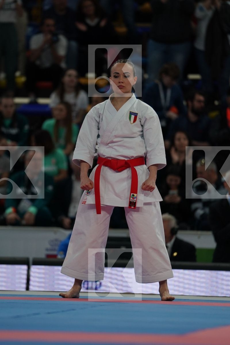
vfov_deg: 7.3
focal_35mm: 283
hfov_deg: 4.9
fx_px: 2712
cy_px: 172
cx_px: 115
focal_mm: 189
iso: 1000
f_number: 2.8
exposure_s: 1/1000
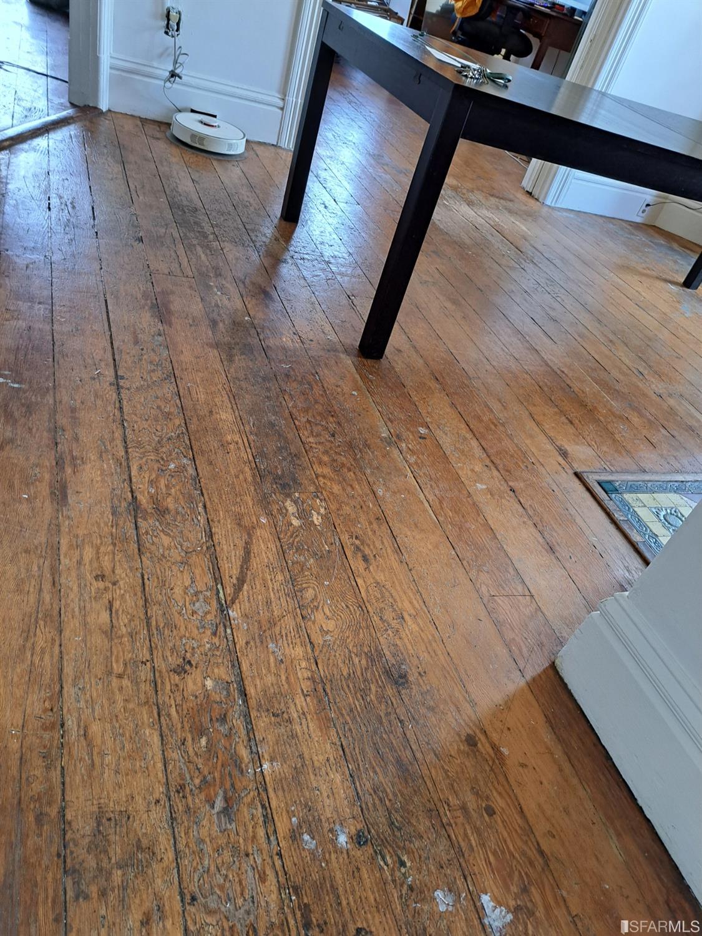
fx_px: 649
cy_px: 468
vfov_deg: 71.6
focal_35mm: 24
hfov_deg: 56.8
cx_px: 351
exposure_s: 1/60
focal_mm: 5.23
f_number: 1.8
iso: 125
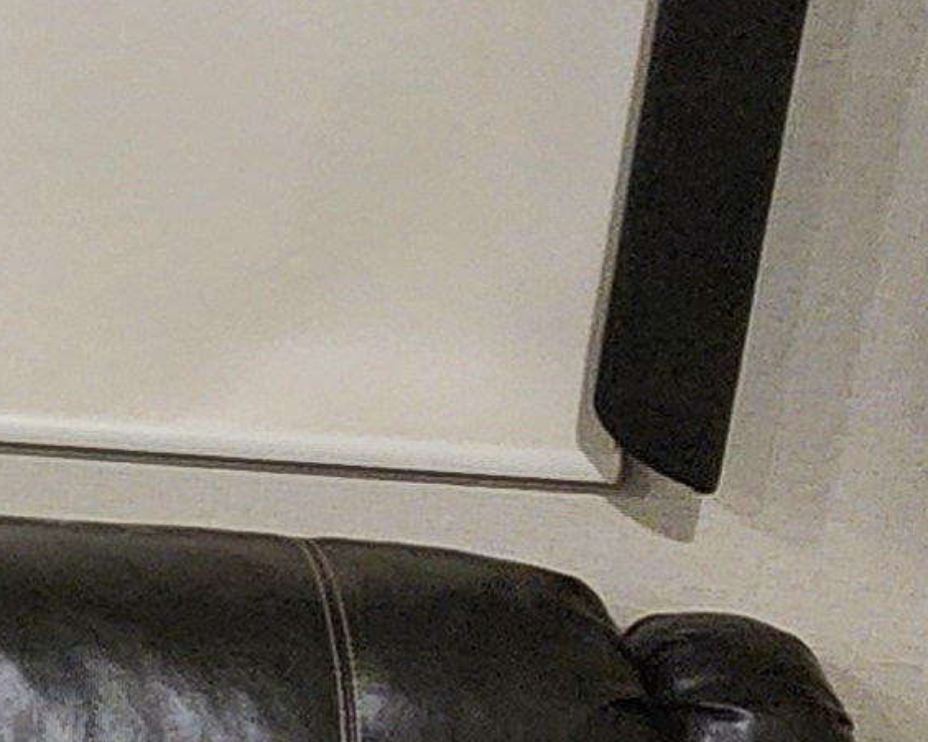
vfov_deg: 17.1
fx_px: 2471
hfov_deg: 15.0
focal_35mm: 90
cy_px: 462
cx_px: -1176
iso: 640
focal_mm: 2.2
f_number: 2.2
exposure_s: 1/30
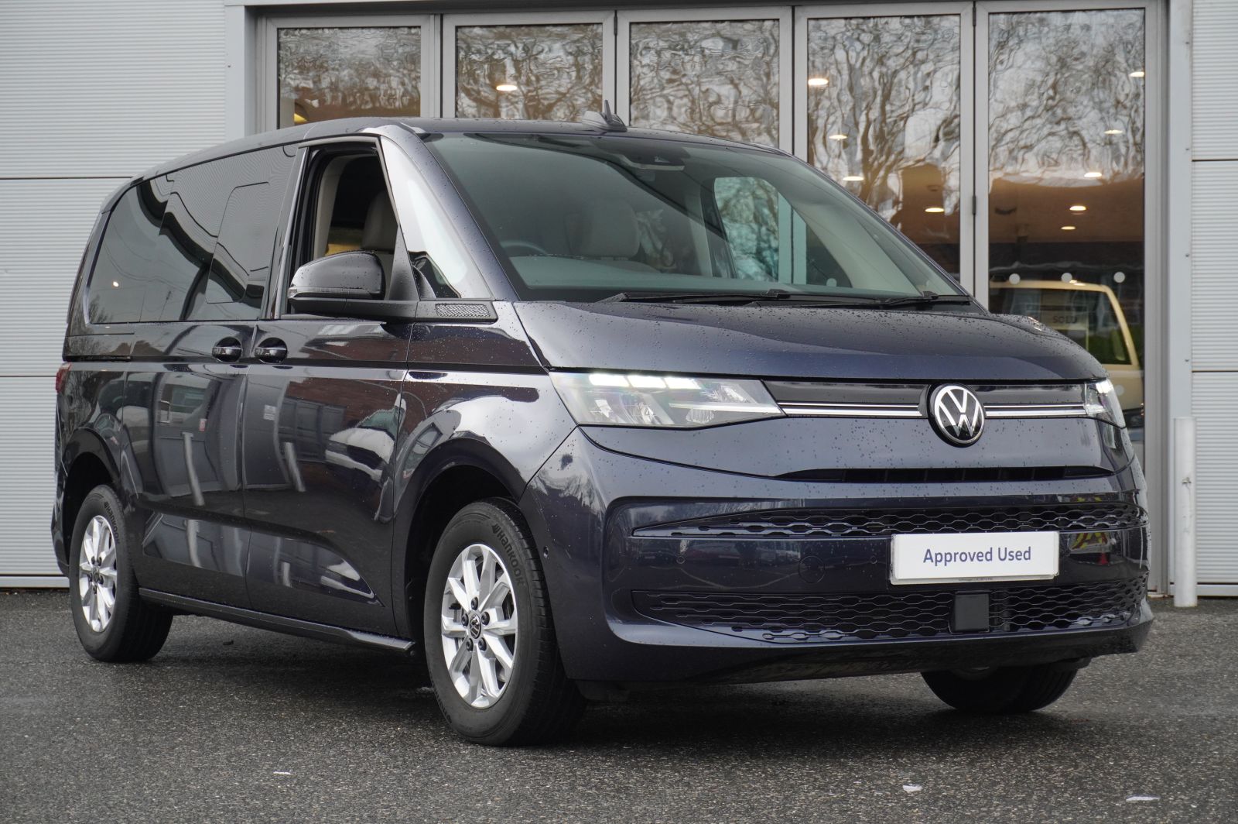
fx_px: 2422
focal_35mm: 70
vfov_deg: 19.3
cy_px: 412
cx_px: 619
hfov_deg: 28.7
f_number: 5.6
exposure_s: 1/200
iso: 800
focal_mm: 47
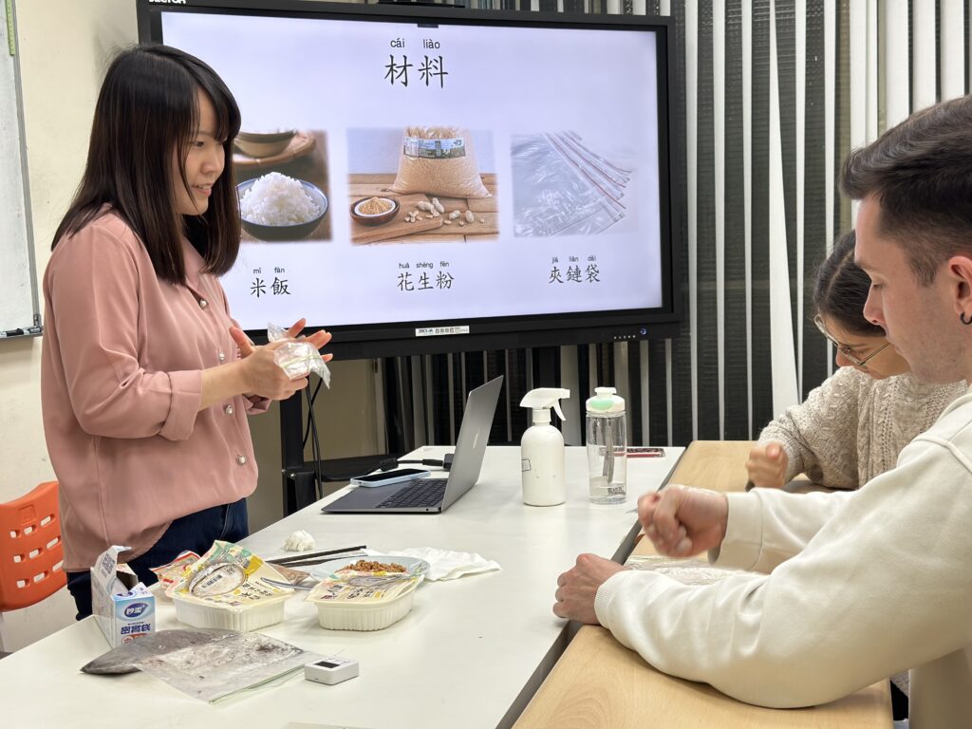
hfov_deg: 39.7
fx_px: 1348
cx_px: 486
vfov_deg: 30.3
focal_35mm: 48
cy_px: 364
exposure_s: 1/154
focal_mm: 6.86
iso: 80
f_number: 1.78
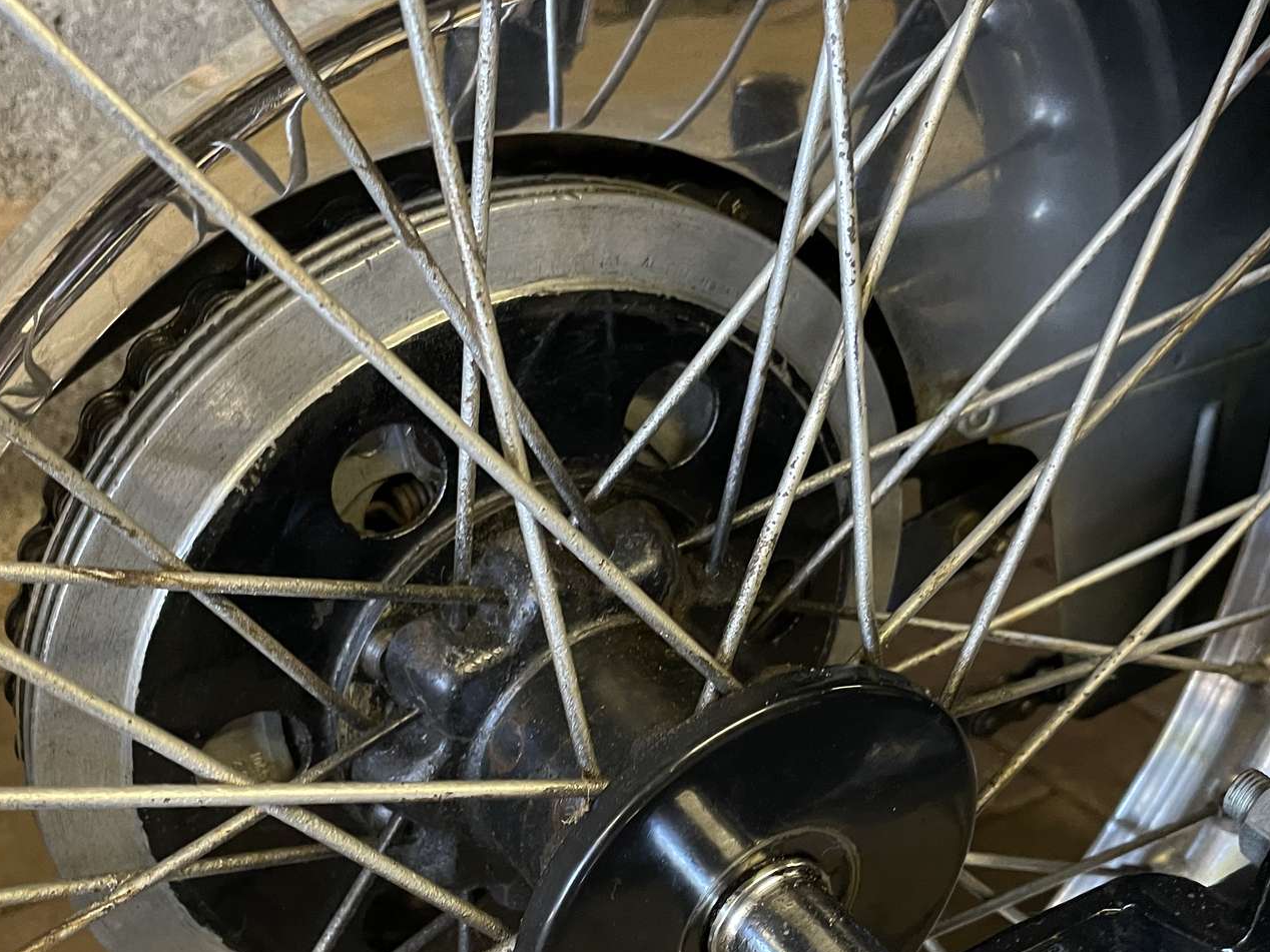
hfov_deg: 45.8
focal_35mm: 41
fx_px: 1504
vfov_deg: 34.9
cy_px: 620
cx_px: 607
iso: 400
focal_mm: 4.2
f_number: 1.6
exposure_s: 1/33
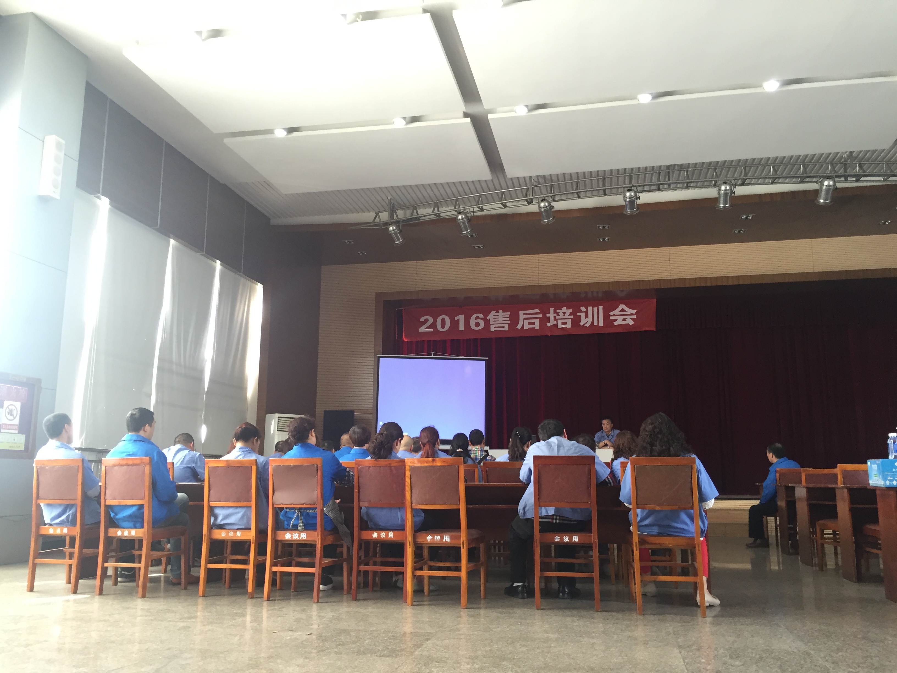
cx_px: 448
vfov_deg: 48.2
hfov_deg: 61.7
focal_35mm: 29
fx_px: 751
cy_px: 336
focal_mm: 4.15
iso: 125
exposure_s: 1/33
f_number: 2.2
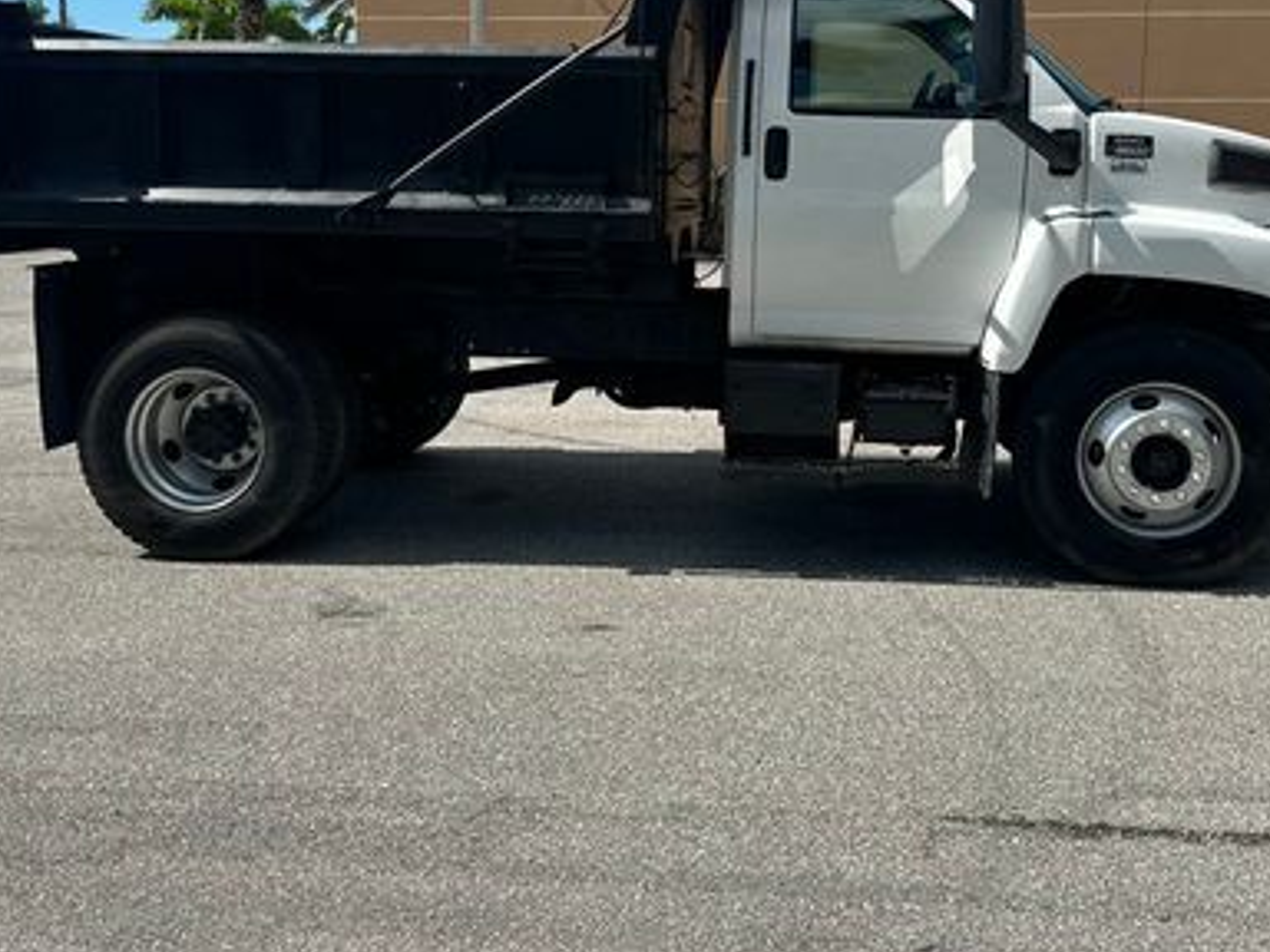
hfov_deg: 46.8
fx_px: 1468
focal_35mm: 40
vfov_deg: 35.5
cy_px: 294
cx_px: 661
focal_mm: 6.86
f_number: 1.78
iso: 80
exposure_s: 1/5263
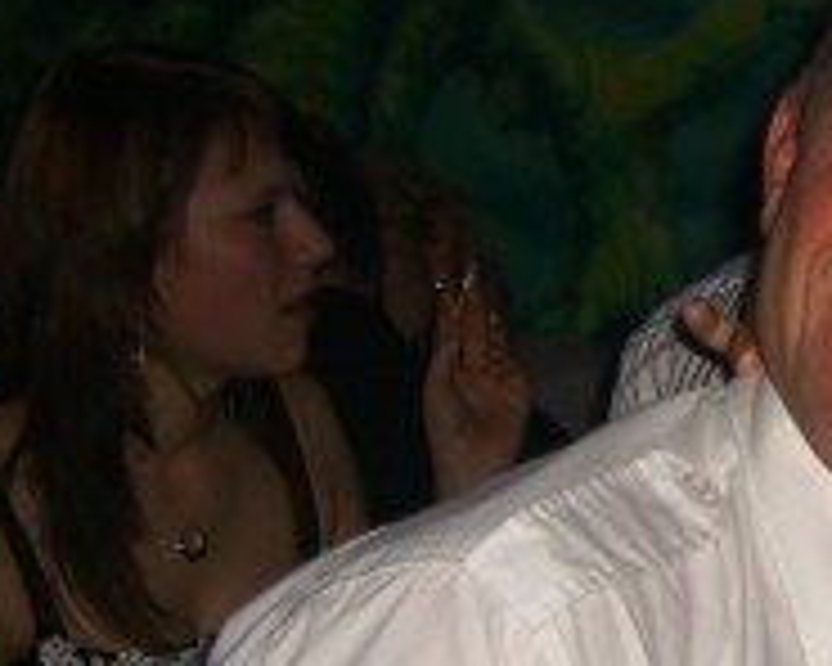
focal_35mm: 120
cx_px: 1138
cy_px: 567
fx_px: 2955
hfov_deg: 15.2
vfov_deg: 12.8
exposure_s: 1/60
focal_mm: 7.9
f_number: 2.8
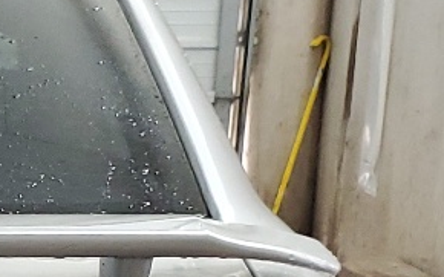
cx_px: -266
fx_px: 1839
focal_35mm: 152
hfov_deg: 12.9
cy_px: 522
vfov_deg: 8.3
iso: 189
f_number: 1.5
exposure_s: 1/60.2
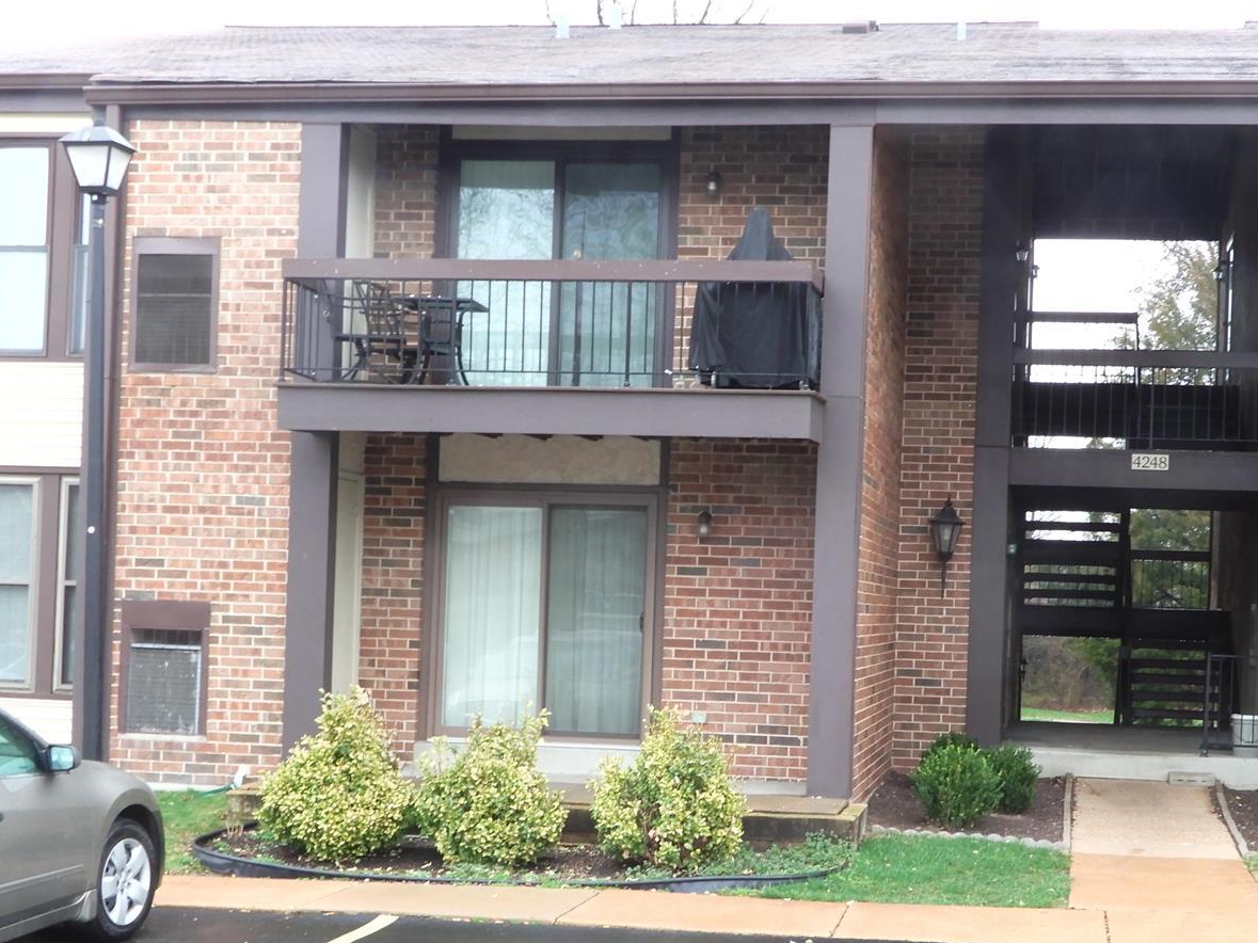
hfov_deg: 33.6
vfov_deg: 25.6
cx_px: 784
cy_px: 595
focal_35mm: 57
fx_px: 2071
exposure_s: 1/15
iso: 160
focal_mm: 7.5
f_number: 5.6
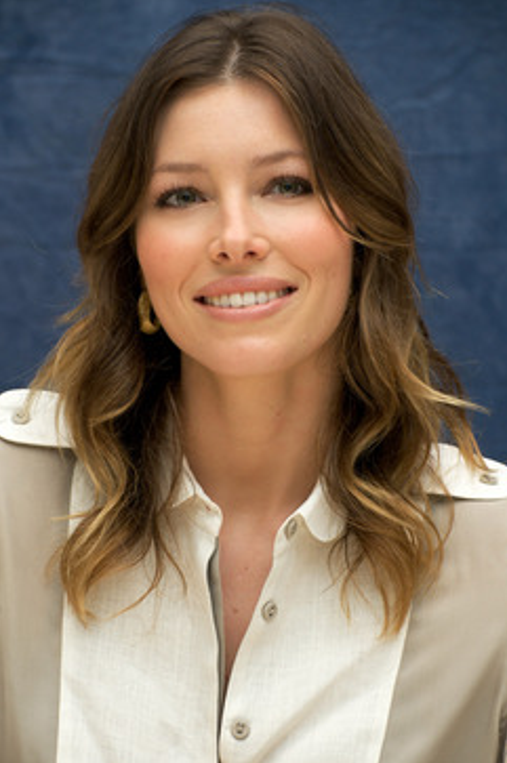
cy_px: 399
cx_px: 246
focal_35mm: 128
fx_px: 2712
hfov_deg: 10.7
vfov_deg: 16.0
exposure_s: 1/60
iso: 500
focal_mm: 116
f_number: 7.1
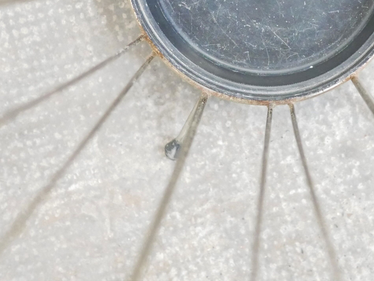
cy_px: 12
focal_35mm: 97
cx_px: 260
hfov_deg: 20.1
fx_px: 1048
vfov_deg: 15.0
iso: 3200
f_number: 1.7
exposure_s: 1/30
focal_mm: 20
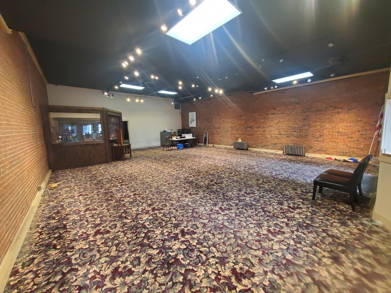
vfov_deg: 89.9
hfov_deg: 106.2
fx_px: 147
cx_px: 196
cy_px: 146
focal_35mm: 13
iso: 500
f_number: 2.2
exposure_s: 1/30
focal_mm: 1.8
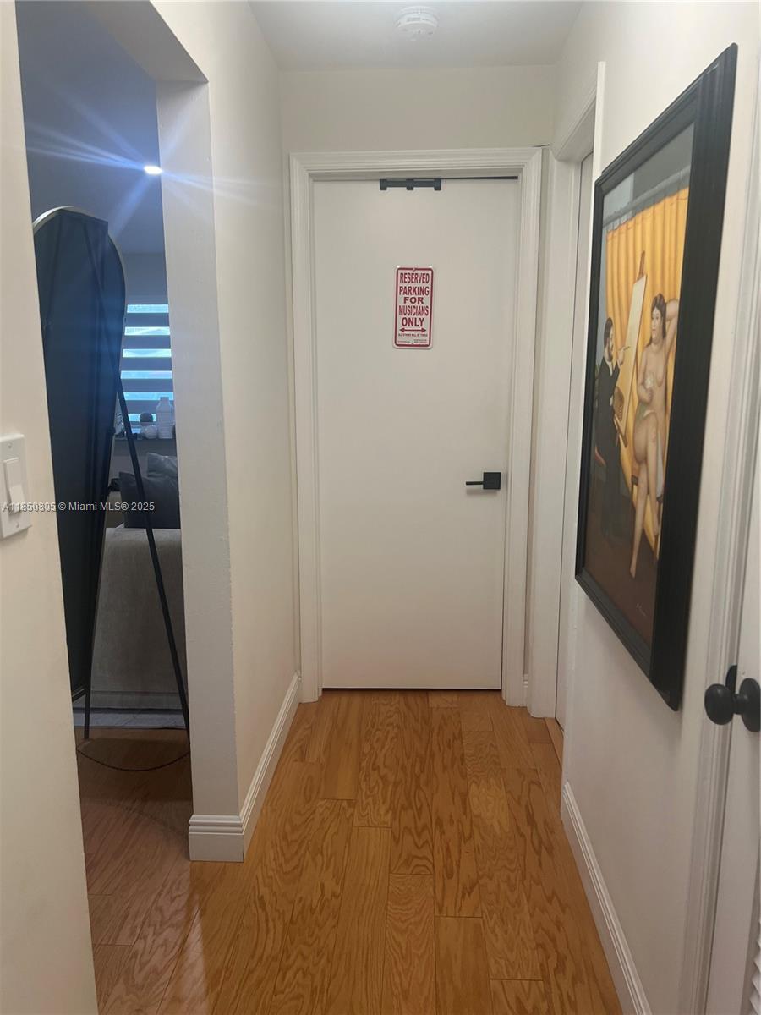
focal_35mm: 26
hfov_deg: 53.1
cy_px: 508
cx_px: 380
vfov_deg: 67.3
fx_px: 762
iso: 100
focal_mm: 5.7
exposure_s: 1/120
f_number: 1.5
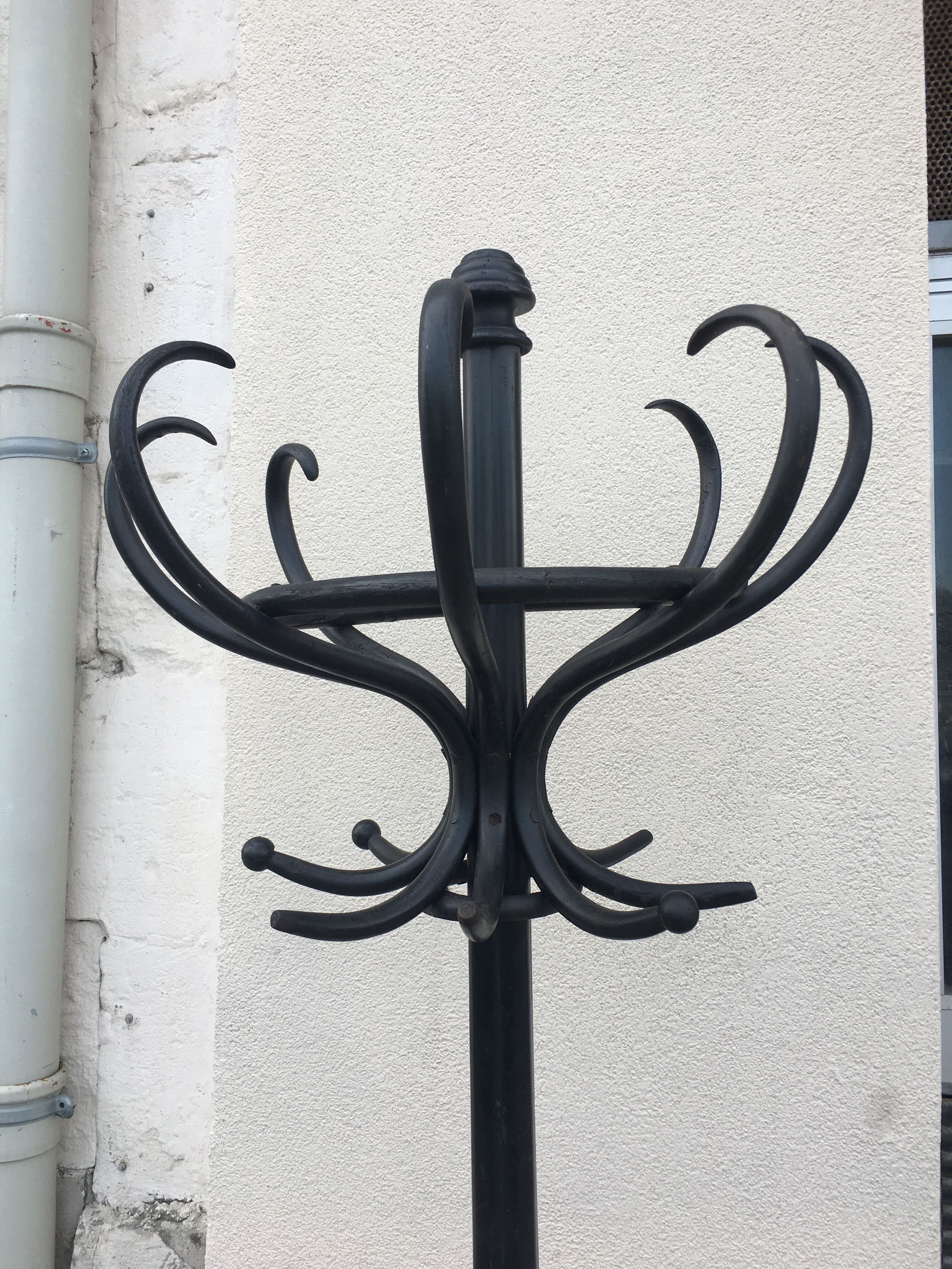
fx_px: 1063
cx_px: 476
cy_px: 634
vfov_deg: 61.7
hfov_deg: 48.2
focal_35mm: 29
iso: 25
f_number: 2.2
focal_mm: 4.15
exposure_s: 1/427
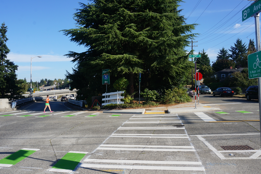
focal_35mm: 32
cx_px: 130
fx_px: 228
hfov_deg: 59.5
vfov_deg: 41.6
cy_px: 87
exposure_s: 1/100
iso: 100
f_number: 13
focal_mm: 21
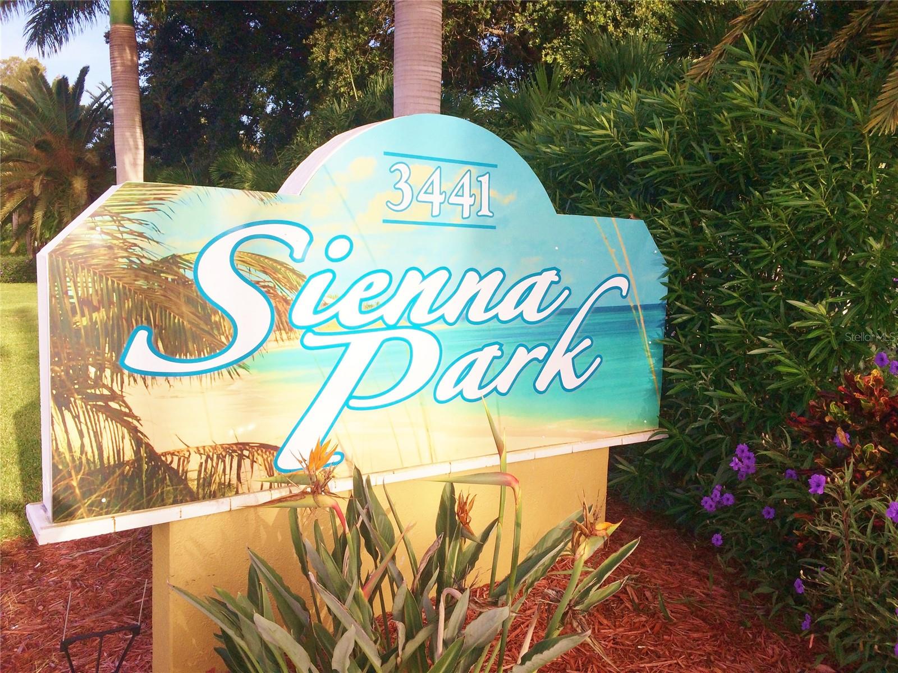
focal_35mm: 30
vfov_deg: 46.8
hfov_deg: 60.0
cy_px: 336
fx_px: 778
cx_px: 449
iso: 32
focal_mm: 4.12
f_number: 2.2
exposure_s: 1/1709
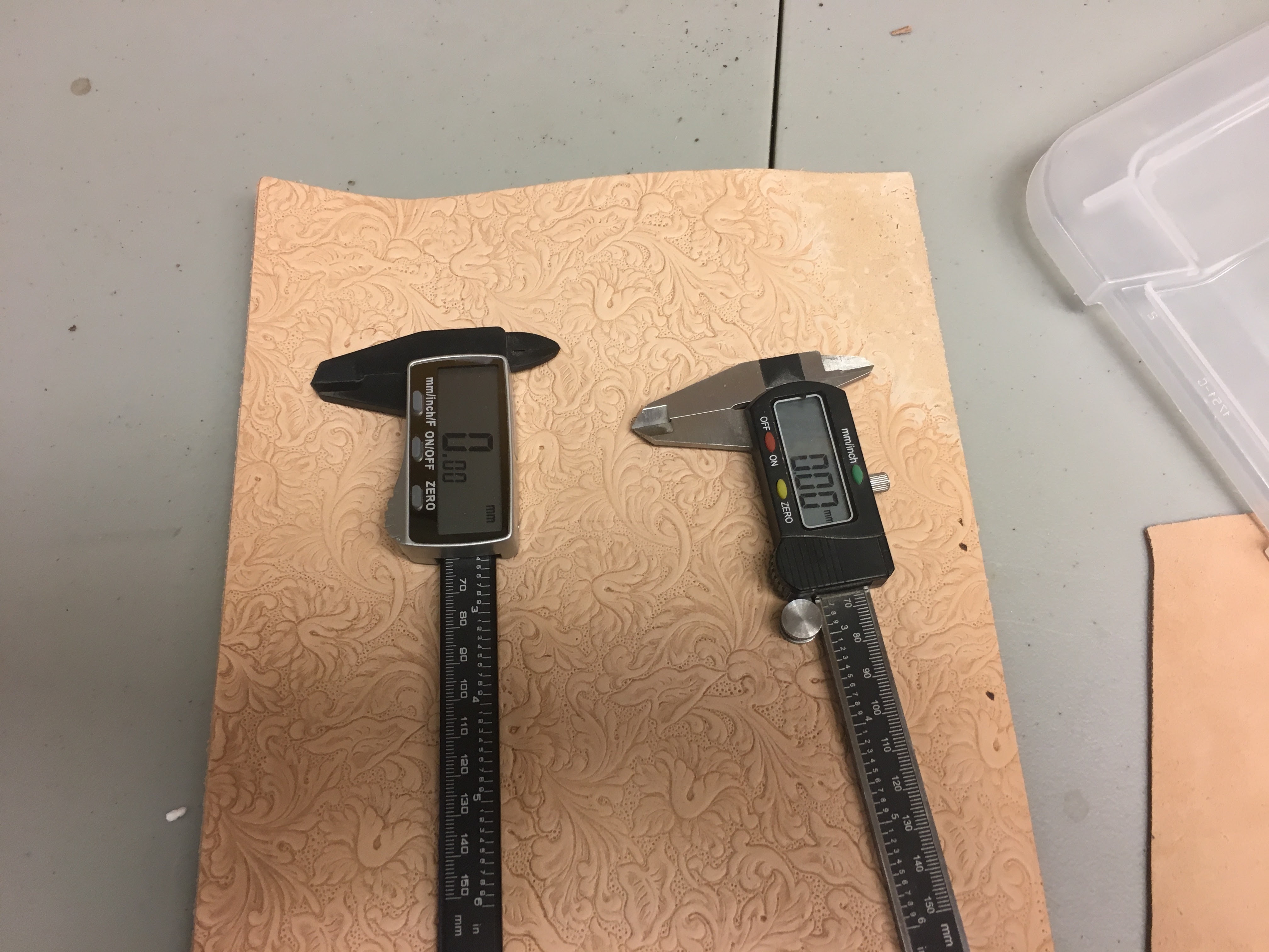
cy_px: 476
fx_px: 1063
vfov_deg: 48.2
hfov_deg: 61.7
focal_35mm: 29
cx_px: 634
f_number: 2.2
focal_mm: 4.15
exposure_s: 1/33
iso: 80
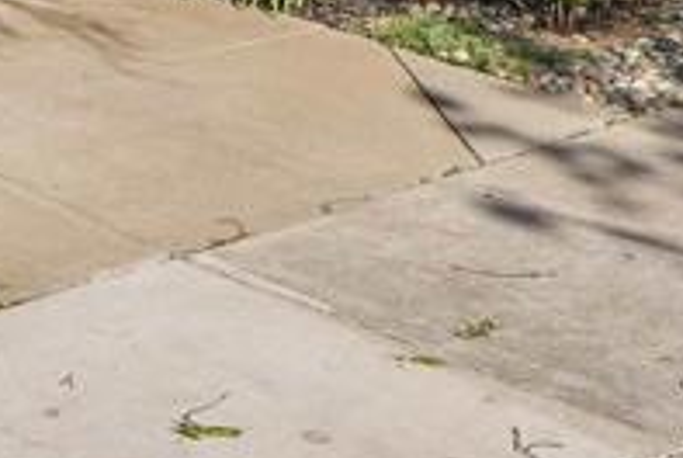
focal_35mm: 83
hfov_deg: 23.6
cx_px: 31
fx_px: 1577
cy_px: -331
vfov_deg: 14.7
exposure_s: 1/60
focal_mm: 16
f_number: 8
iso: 100
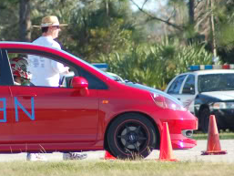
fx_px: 8548
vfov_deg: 1.2
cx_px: 59
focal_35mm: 1264
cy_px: 69
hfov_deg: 1.6
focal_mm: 300
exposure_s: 1/640
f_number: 5.6
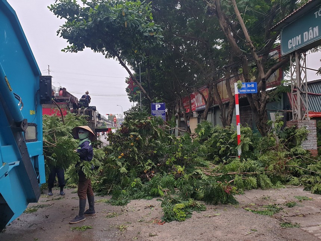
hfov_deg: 67.3
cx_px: 160
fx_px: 241
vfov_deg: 53.1
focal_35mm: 26
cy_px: 120
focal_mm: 4.3
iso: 80
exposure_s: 1/100
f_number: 2.4
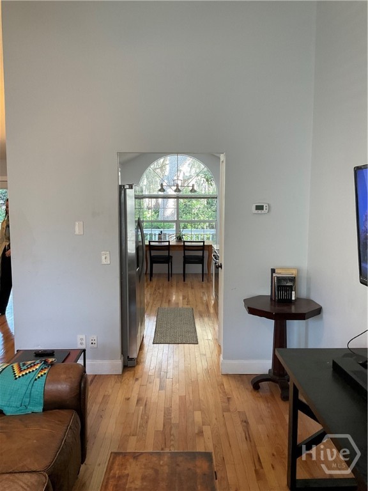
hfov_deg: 48.2
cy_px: 246
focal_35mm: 29
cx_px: 184
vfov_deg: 61.7
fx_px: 411
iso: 80
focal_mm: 3
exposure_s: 1/60
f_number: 1.8
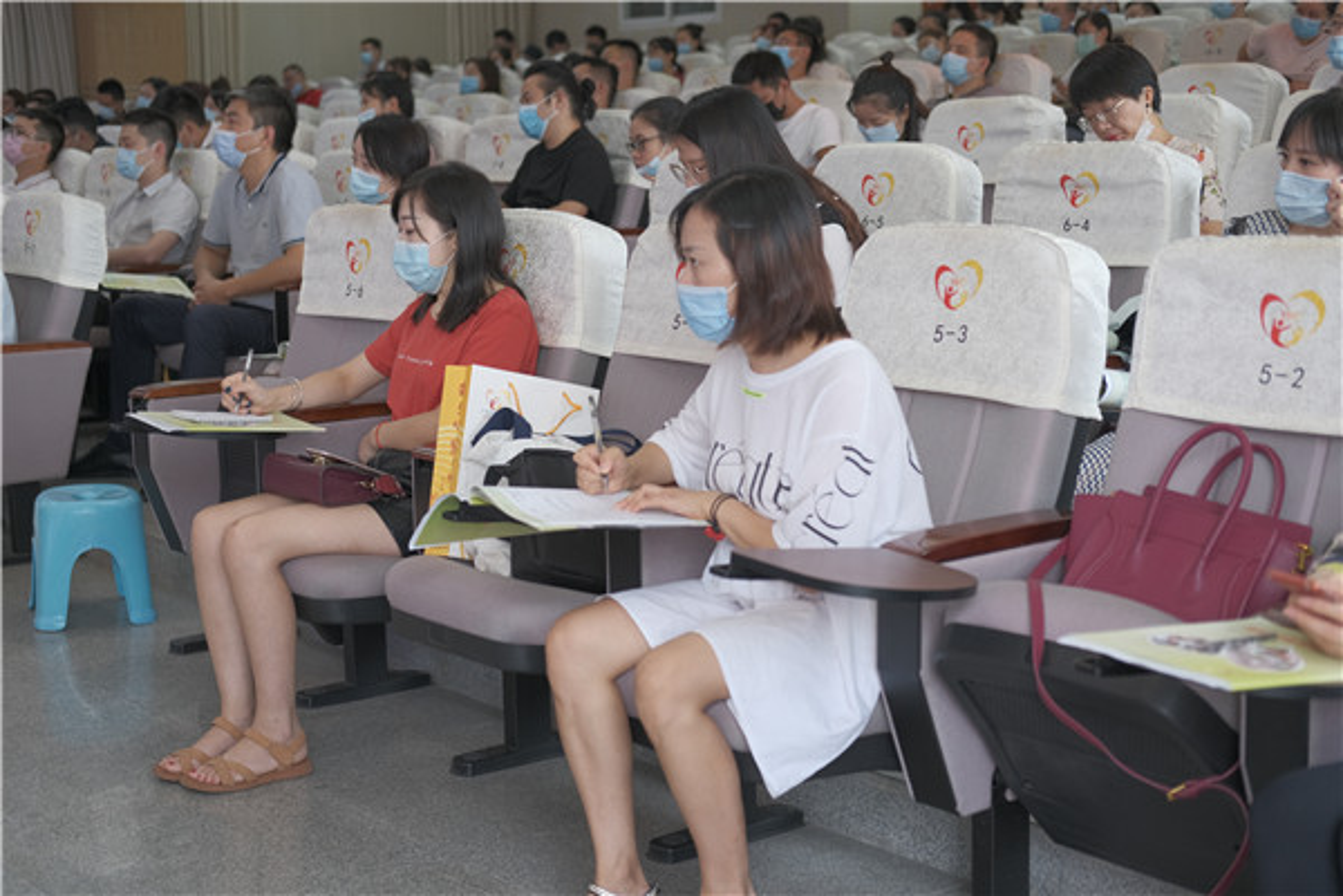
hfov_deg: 37.5
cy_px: 448
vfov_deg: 25.5
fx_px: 1977
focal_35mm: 53
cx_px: 672
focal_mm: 35
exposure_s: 1/100
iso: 320
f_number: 2.5
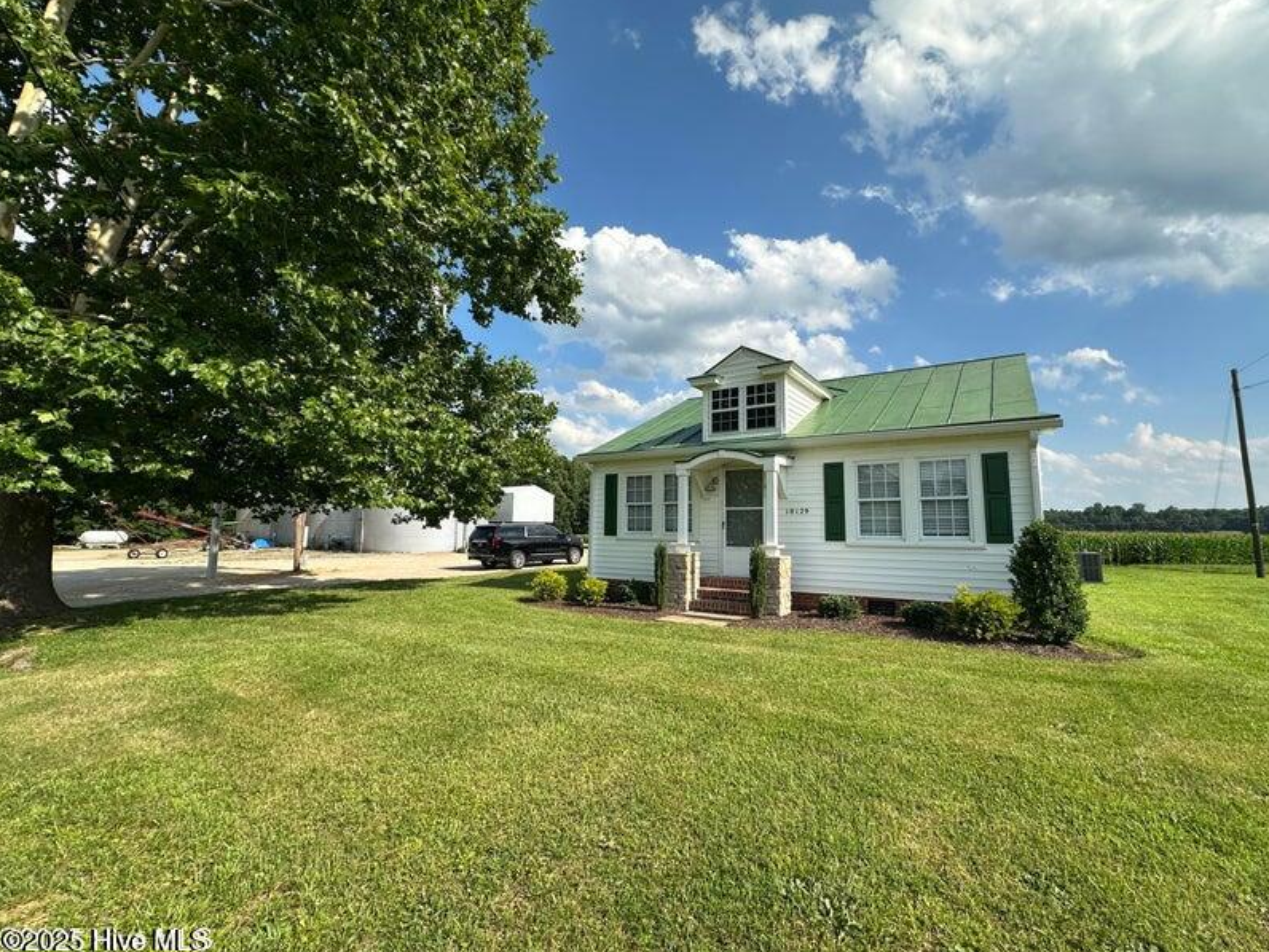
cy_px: 475
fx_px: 550
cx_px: 675
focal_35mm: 15
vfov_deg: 81.7
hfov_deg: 98.0
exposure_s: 1/2132
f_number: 2.2
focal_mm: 2.22
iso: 50
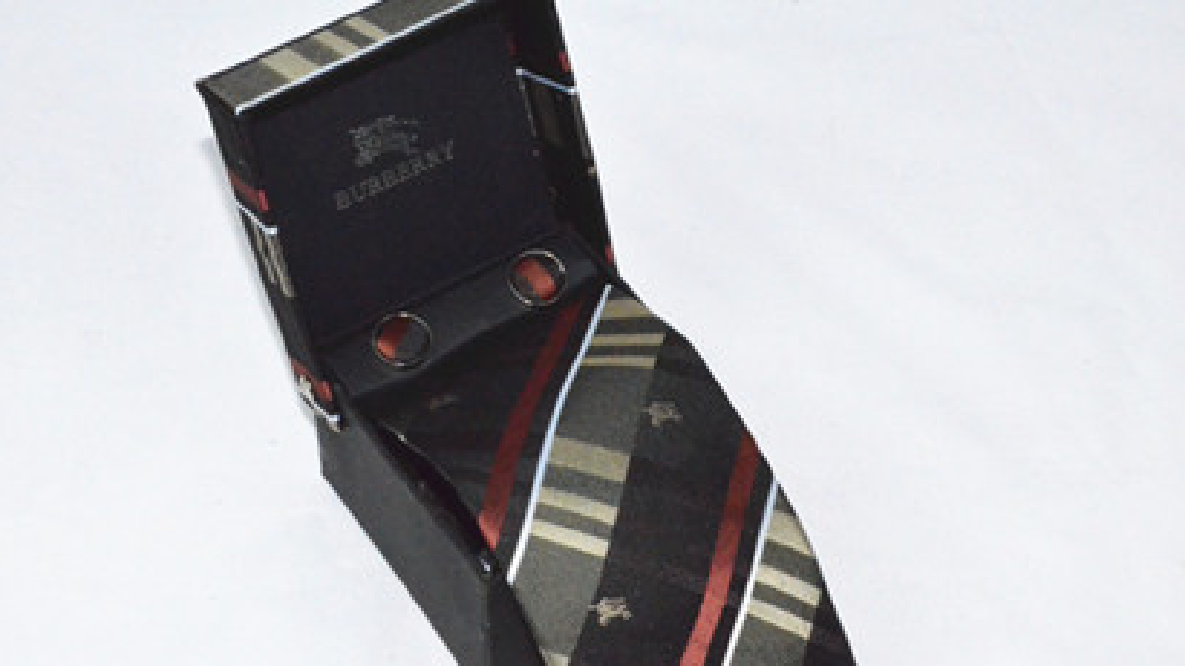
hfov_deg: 21.6
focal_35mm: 99
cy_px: 430
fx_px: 3110
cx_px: 574
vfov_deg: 12.2
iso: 6400
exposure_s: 1/250
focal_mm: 52
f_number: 32
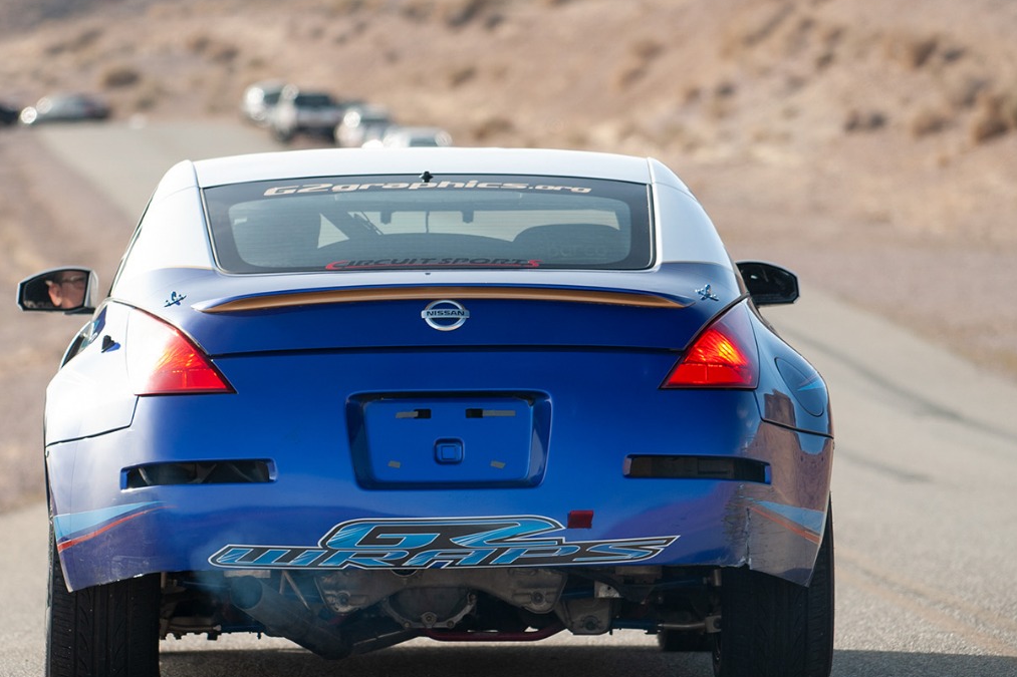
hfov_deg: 8.6
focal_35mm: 240
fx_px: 6778
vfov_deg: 5.7
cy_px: 334
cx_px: 426
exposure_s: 1/320
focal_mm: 150
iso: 100
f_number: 4
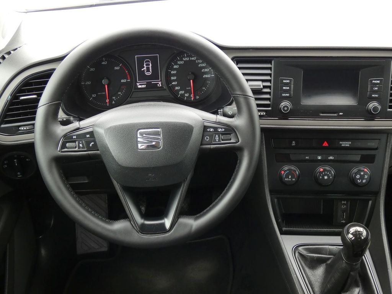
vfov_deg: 35.1
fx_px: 464
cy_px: 147
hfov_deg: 45.8
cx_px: 196
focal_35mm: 41
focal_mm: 7.3
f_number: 3.6
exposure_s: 1/80
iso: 320
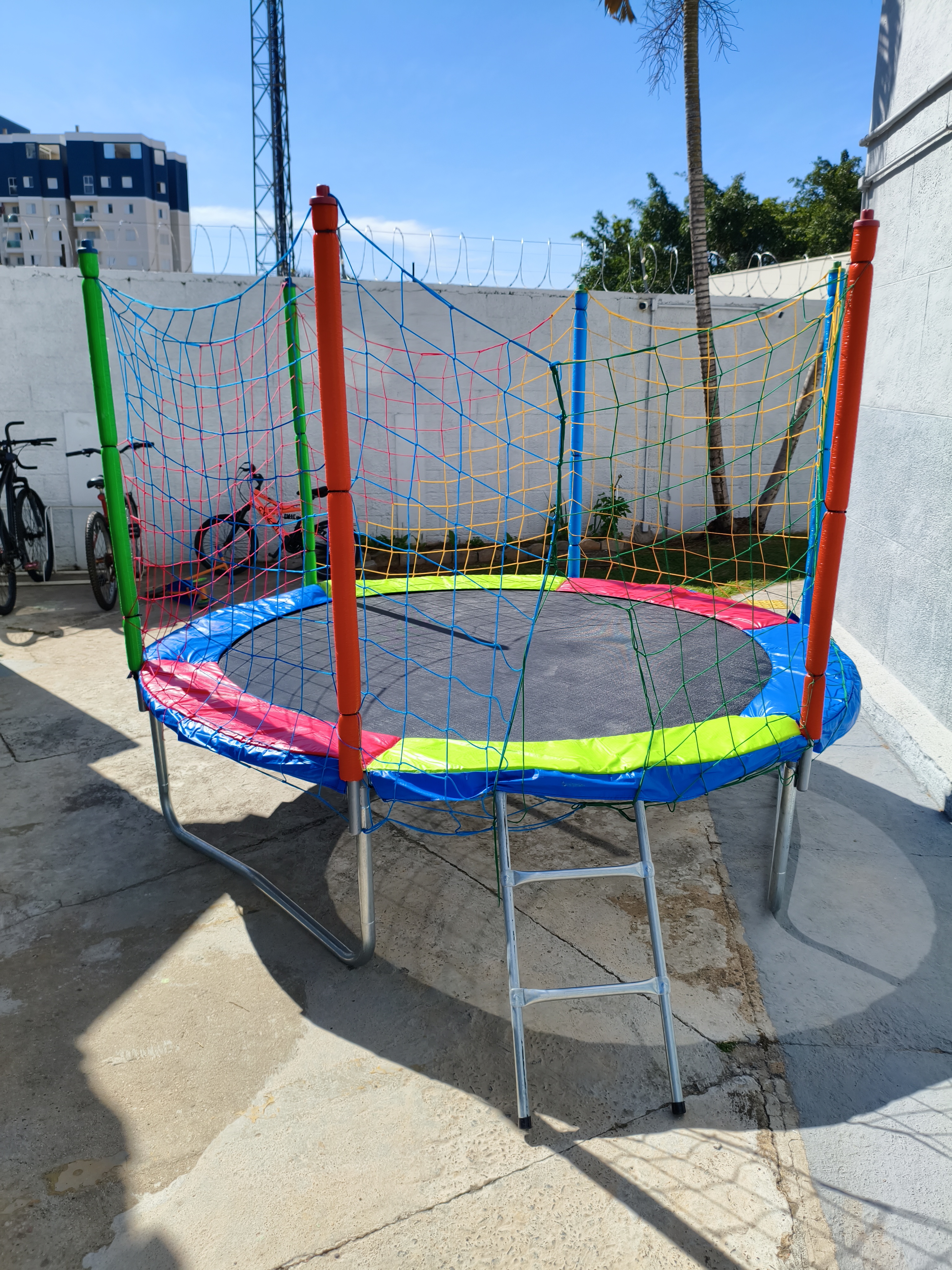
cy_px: 635
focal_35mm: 26
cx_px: 476
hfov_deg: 53.1
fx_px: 953
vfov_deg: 67.3
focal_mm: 4.94
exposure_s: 1/3424
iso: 80
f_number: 1.5
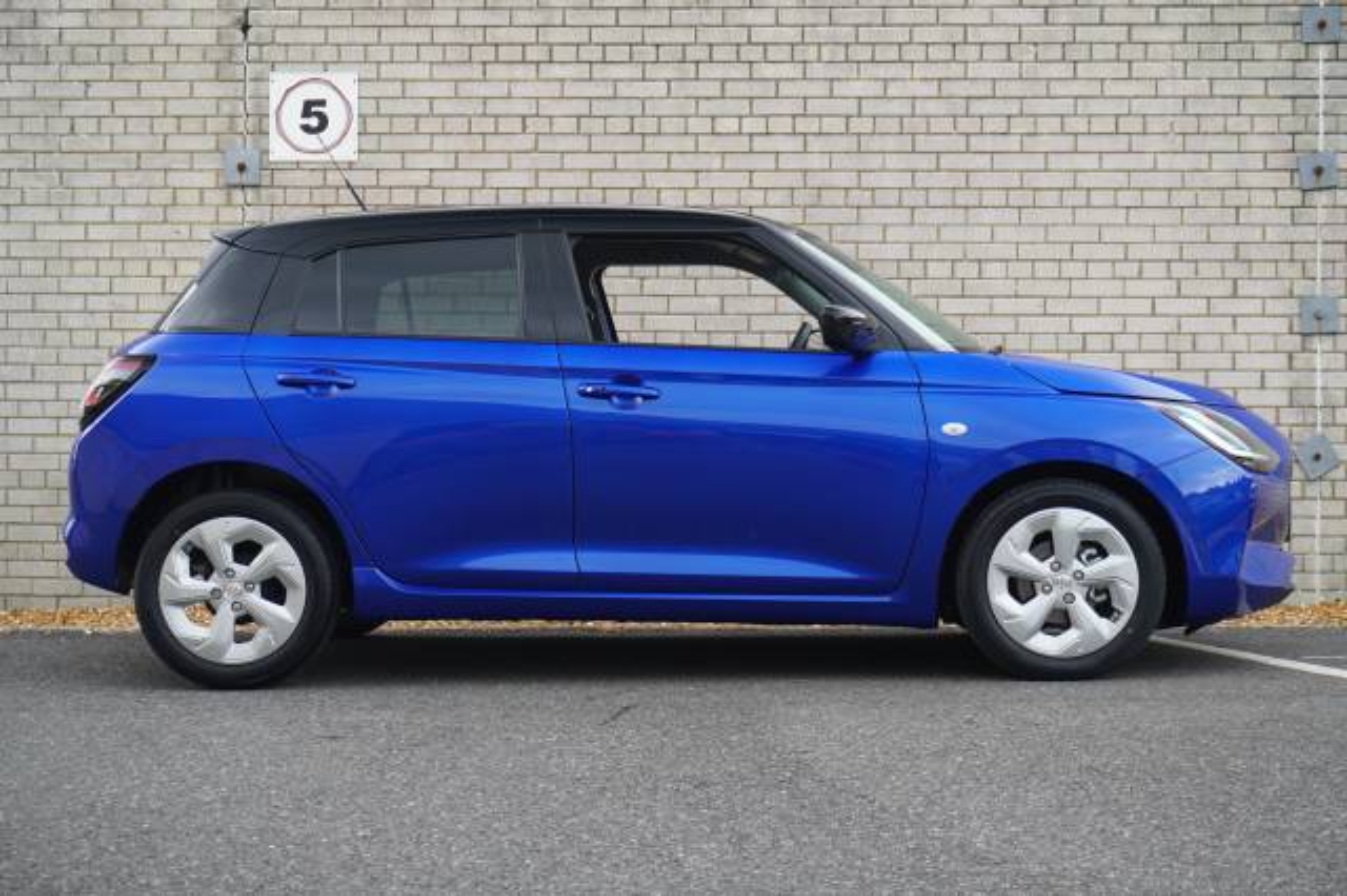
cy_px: 448
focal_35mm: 57
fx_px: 2132
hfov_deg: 35.1
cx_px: 674
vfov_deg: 23.8
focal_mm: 38
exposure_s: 1/200
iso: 640
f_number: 5.6
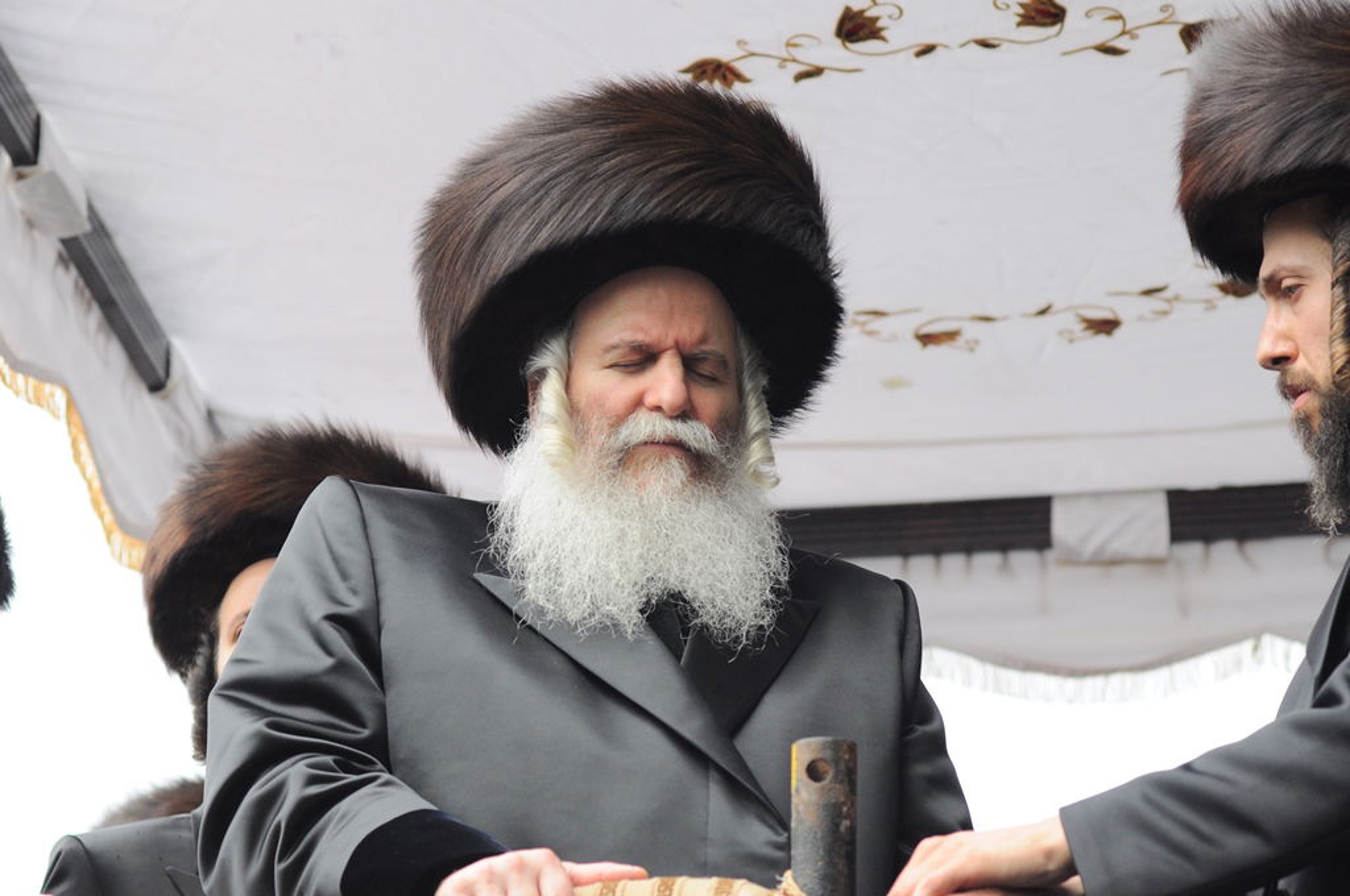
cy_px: 448
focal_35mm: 128
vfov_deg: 10.7
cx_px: 675
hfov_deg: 16.1
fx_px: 4775
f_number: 4.5
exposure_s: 1/320
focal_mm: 85
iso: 640
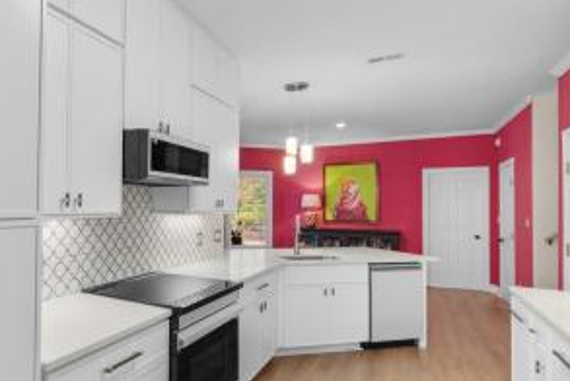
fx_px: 365
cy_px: 200
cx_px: 167
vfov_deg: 55.2
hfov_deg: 72.5
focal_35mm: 23
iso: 100
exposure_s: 1/13
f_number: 4.5
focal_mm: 10
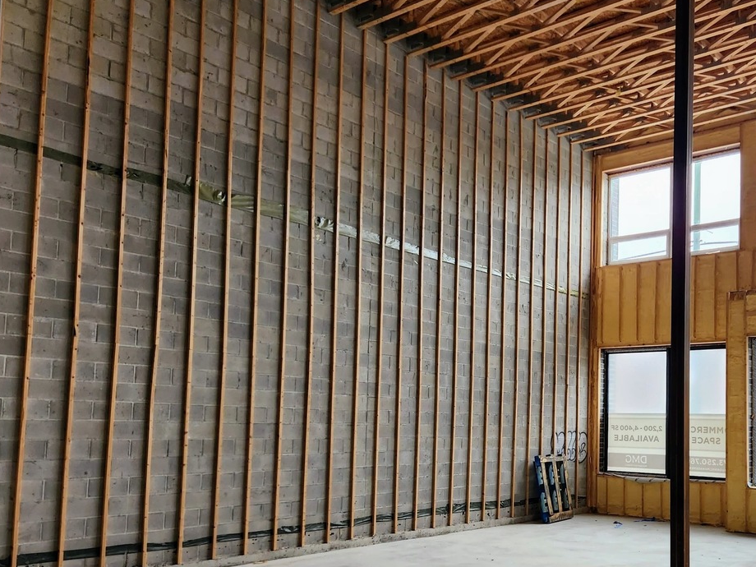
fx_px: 786
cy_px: 367
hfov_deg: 50.0
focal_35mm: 36
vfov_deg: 39.3
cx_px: 531
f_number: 1.8
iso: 100
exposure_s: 1/180
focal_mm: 5.4
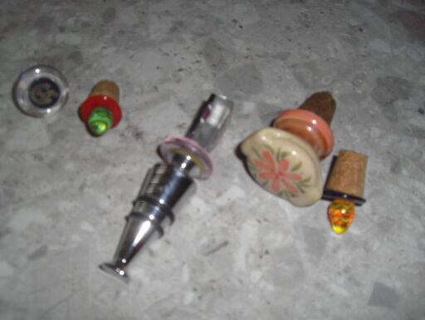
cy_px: 160
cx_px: 212
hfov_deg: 48.9
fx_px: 467
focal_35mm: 38
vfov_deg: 37.8
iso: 64
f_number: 8
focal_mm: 6.2
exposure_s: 1/60
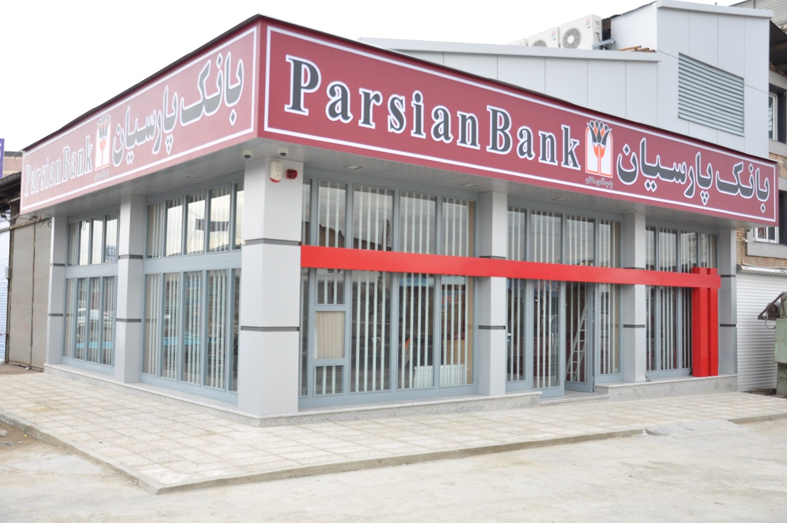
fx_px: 786
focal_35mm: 36
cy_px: 262
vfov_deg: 36.8
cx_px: 394
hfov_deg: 53.2
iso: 200
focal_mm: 24
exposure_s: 1/40
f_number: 5.6
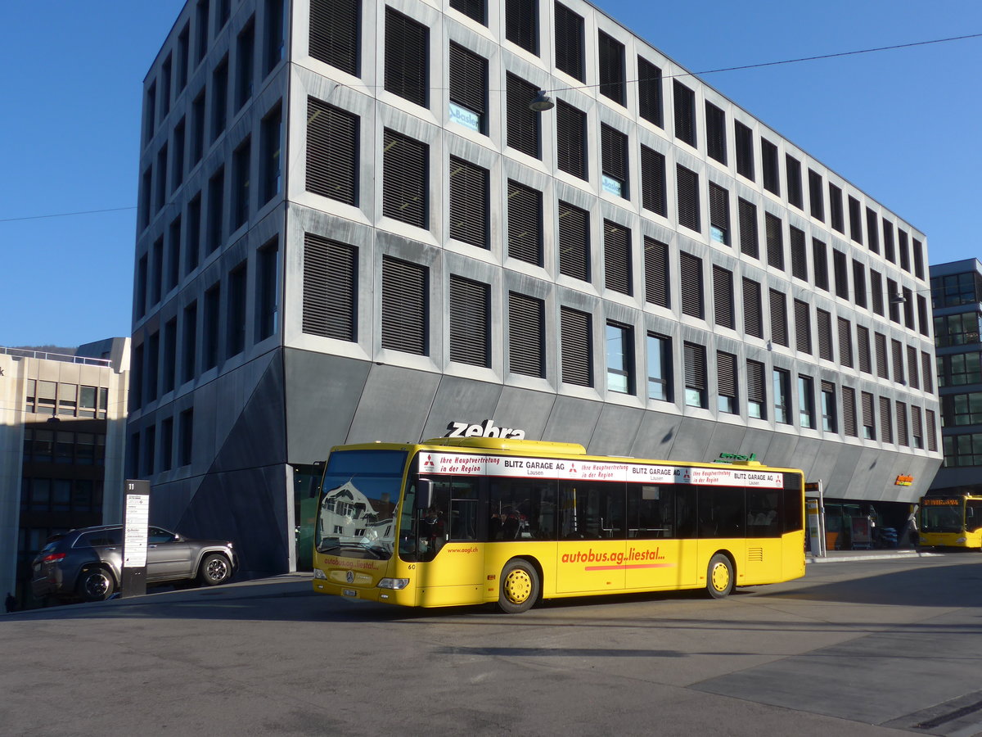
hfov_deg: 47.9
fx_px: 1106
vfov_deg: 36.8
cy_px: 368
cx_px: 491
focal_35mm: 39
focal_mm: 8
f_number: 2.8
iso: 80
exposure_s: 1/1600
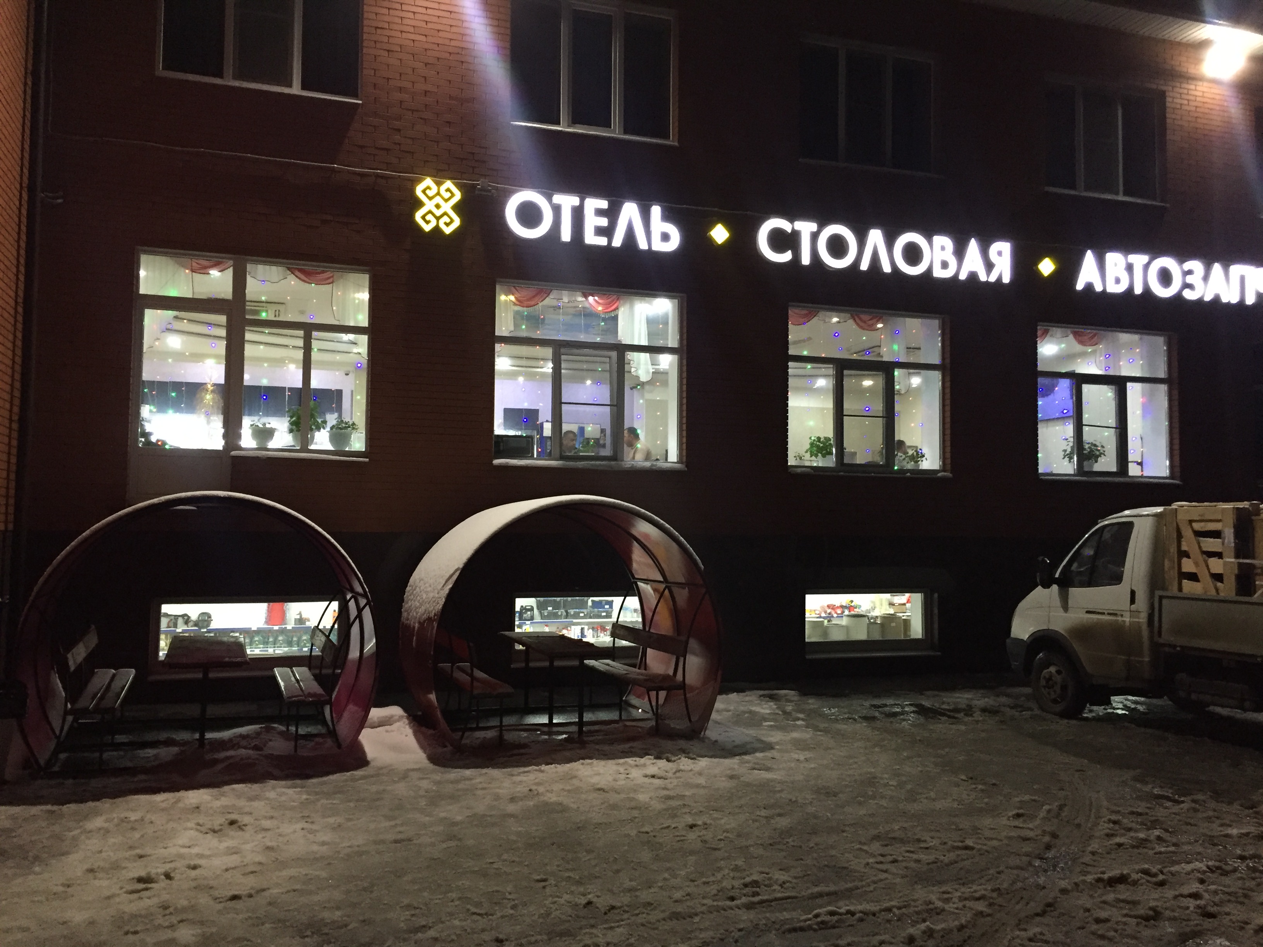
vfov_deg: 48.2
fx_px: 1058
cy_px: 474
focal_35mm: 29
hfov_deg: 61.7
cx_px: 632
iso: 250
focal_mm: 4.15
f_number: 2.2
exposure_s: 1/17
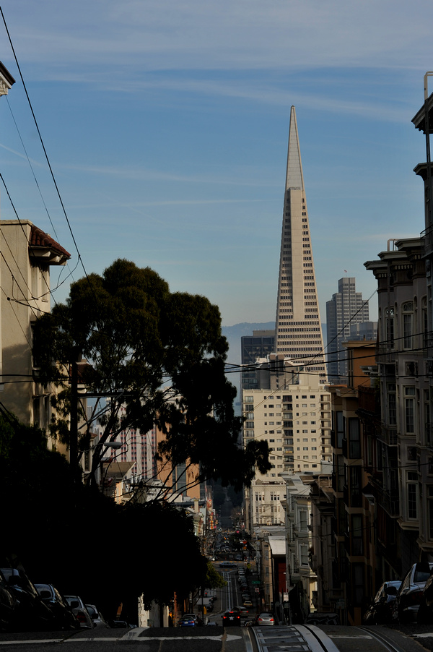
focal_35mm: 70
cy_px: 326
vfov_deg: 28.9
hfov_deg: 19.4
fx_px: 1265
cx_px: 216
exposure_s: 1/320
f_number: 11
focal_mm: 70
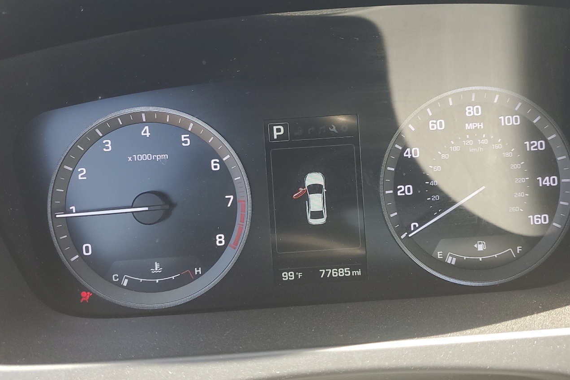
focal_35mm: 34
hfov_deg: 55.8
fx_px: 538
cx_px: 298
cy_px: 194
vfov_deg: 38.9
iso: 59
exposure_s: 1/120
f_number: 1.5
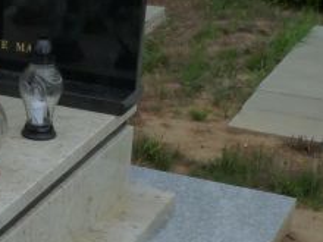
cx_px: -116
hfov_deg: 16.8
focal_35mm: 109
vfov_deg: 13.6
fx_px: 1017
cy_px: 153
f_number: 8
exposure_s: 1/400
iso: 160
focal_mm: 5.3
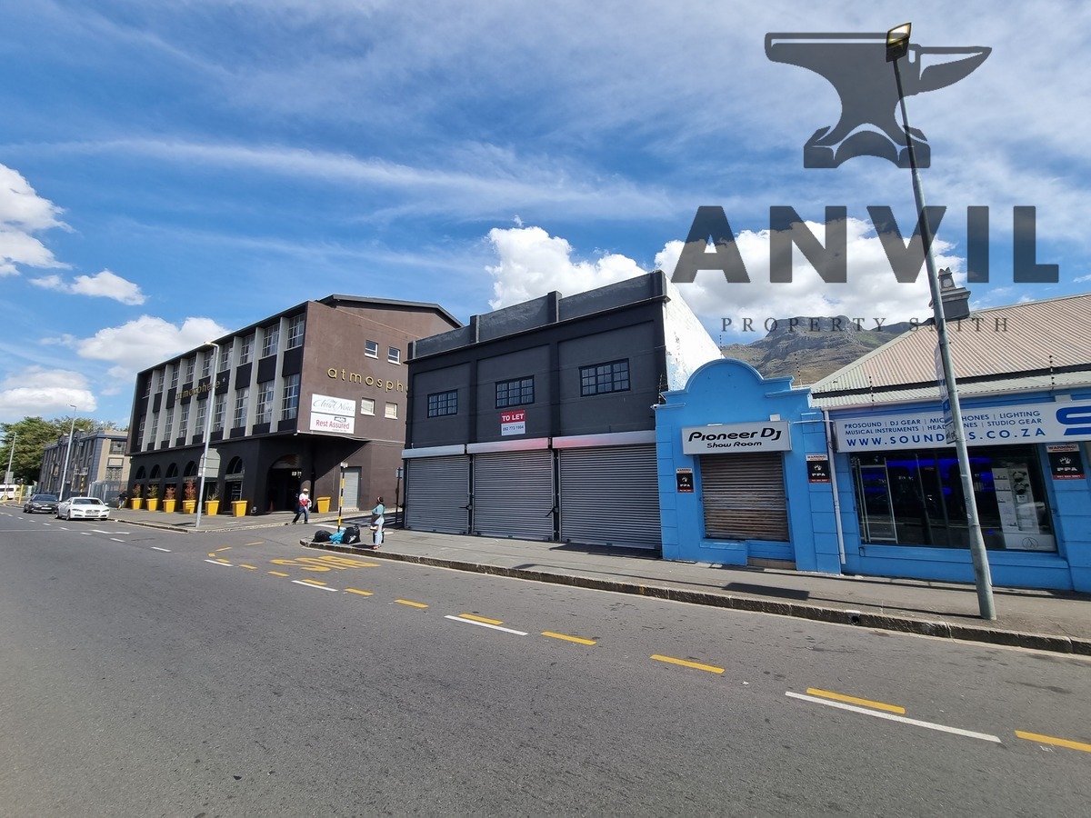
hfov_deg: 106.2
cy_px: 409
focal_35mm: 13
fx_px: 410
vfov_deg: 89.9
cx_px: 546
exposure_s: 1/1572
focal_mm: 2.2
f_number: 2.2
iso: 50
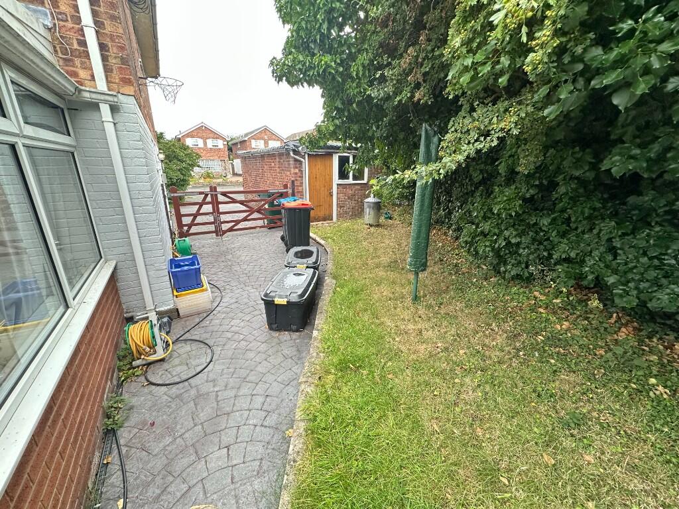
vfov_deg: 85.7
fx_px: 275
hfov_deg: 102.1
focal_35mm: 14
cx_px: 340
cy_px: 254
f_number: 2.2
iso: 125
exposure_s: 1/99
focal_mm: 2.22
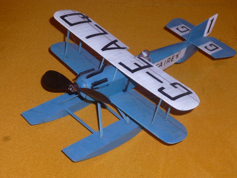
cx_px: 118
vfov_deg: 21.3
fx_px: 472
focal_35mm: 69
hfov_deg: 28.2
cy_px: 89
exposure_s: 1/60
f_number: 4.5
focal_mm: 12.3
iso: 100
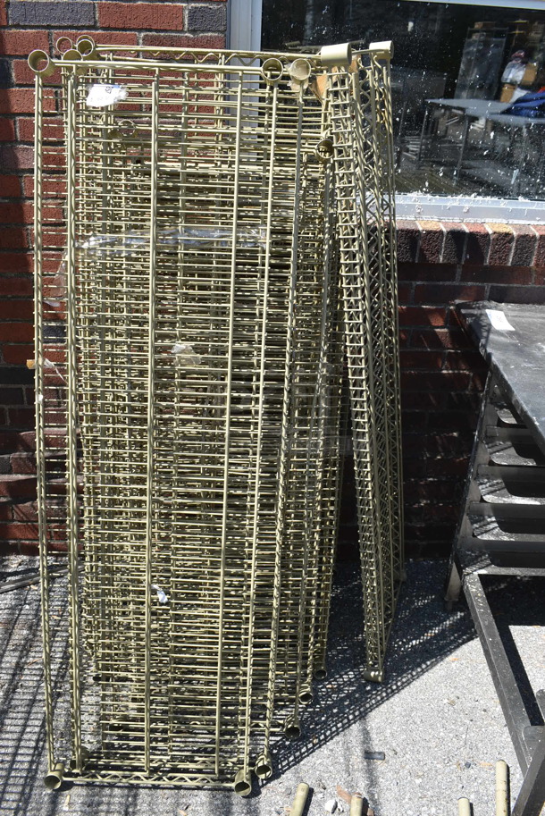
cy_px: 408
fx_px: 748
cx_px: 272
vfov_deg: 57.2
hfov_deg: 40.0
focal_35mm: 33
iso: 180
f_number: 8
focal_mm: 22
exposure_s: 1/250
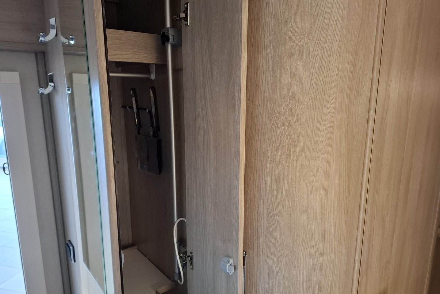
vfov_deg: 53.1
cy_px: 157
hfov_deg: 73.7
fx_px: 293
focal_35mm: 24
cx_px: 220
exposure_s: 1/33
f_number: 1.8
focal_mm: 5.54
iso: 400
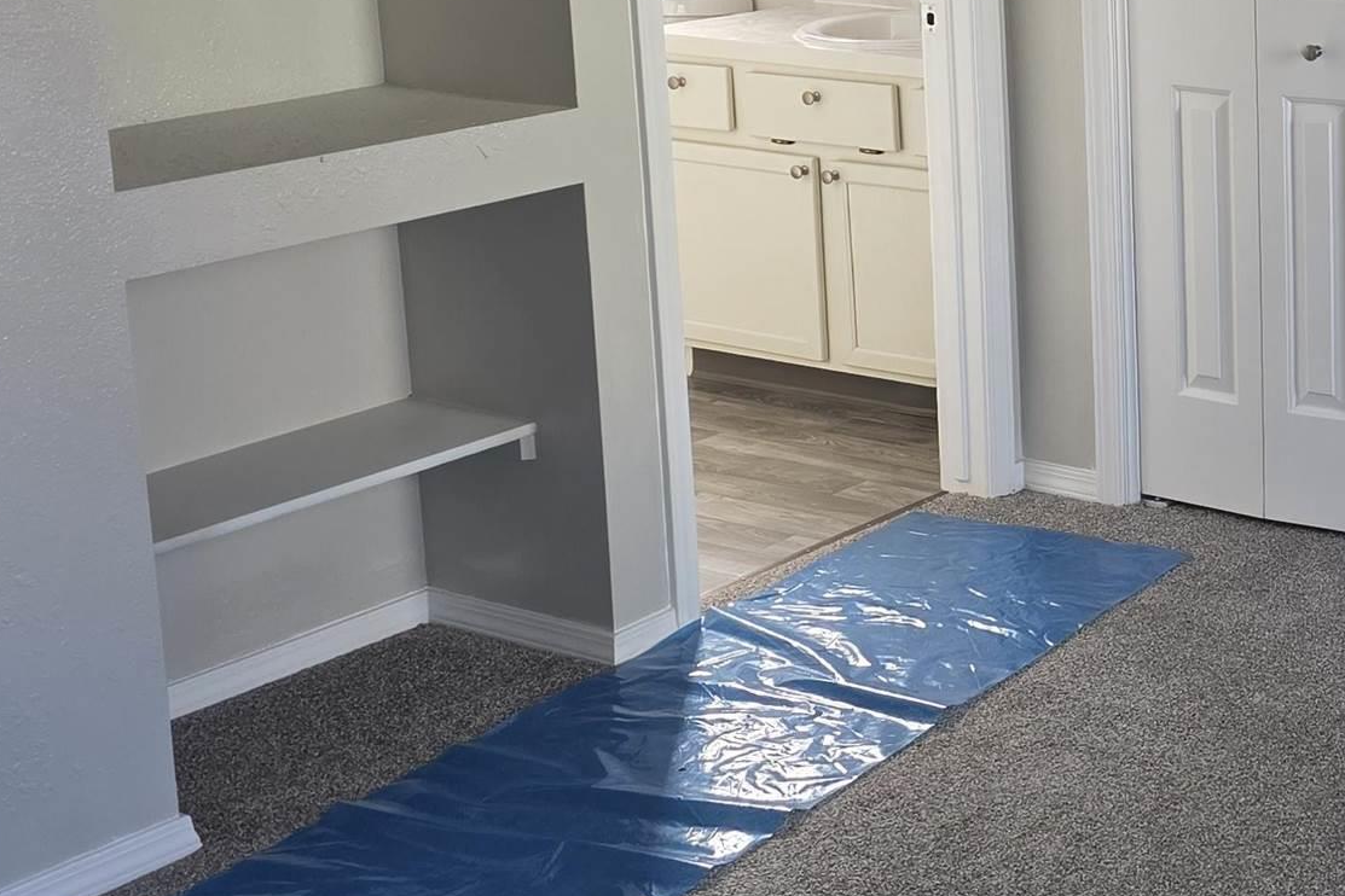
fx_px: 2466
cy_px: 117
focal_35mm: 66
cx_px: 1606
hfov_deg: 27.0
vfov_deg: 20.3
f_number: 1.7
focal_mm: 6.3
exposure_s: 1/180
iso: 125
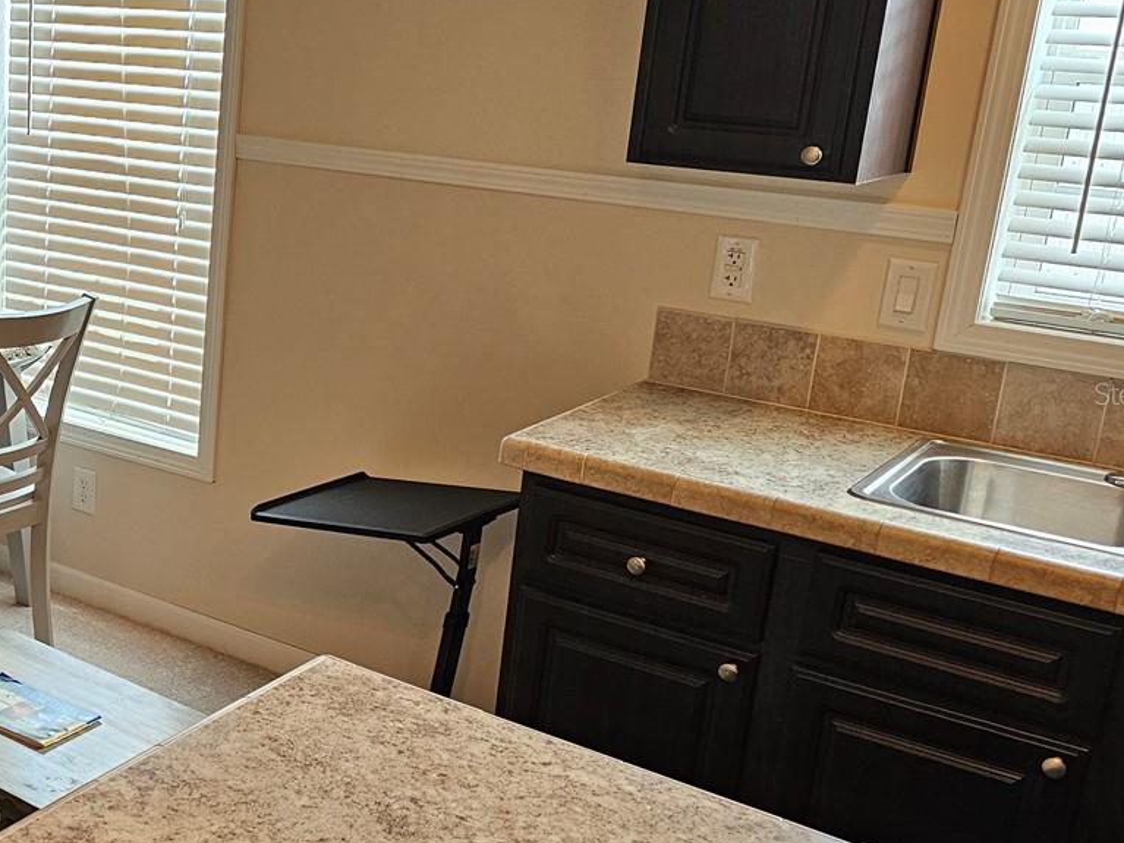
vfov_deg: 30.2
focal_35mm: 48
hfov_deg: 36.5
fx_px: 1558
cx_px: 60
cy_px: 393
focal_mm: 6.3
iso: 250
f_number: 1.7
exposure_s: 1/120
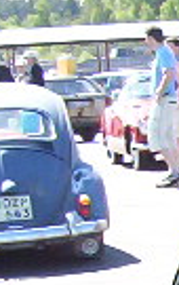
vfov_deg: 8.1
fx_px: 1941
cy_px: 473
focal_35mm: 250
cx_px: 762
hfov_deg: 4.7
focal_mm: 6
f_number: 4.5
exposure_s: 1/151
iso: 100
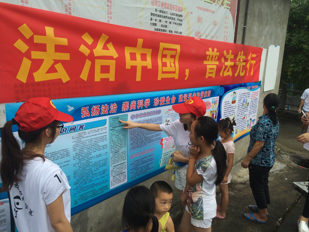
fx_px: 268
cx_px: 154
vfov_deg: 46.8
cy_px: 116
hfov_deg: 60.0
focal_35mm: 30
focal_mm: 4.12
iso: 32
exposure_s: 1/321
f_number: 2.2
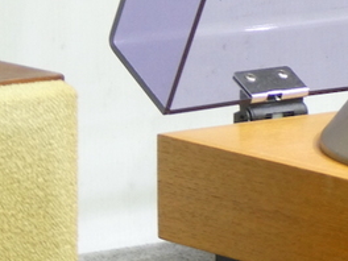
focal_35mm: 385
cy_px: -55
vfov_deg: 3.9
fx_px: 3870
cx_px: 631
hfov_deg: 5.1
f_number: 5.1
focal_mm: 19
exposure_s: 1/5
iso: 200
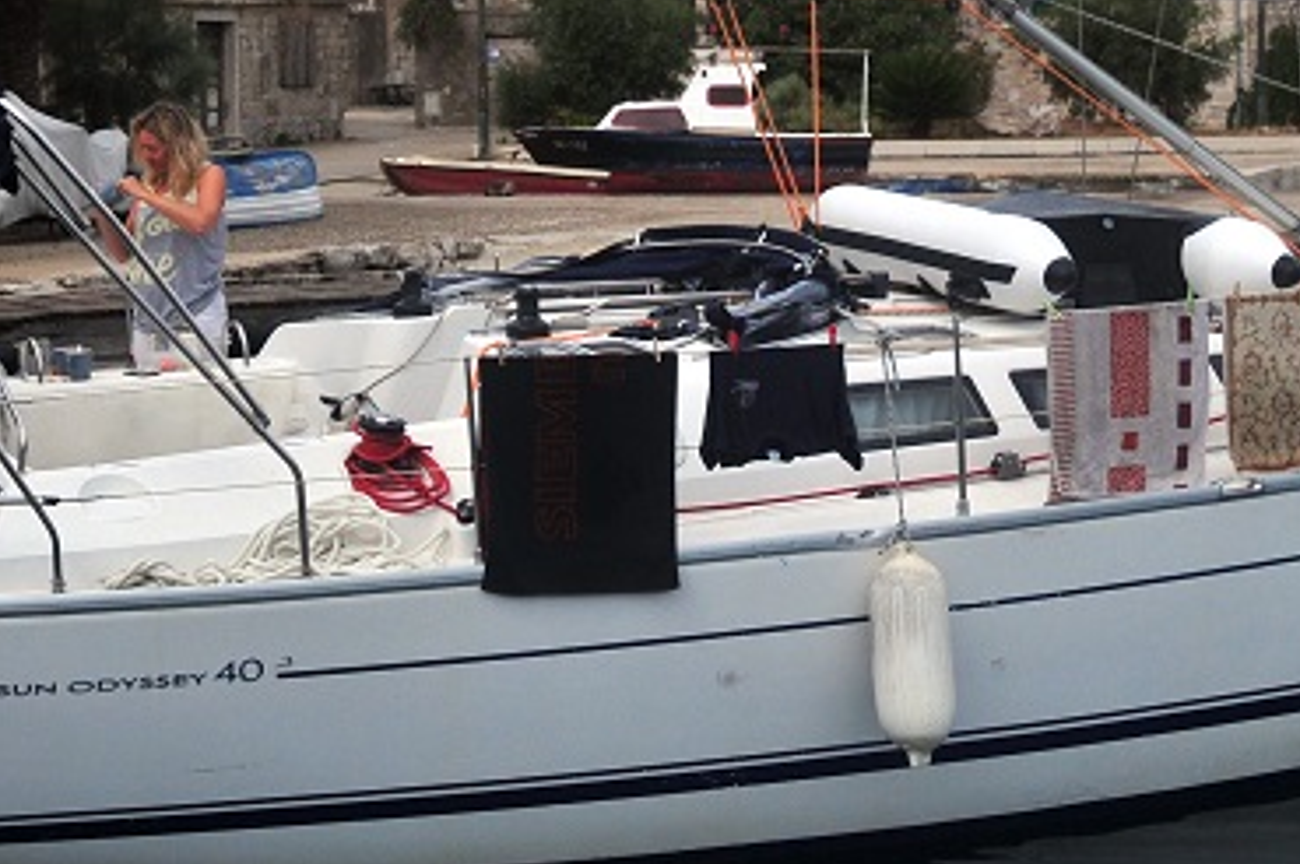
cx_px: 624
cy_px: 149
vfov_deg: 15.2
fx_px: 3211
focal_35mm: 89
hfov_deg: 22.9
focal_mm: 22
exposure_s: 1/2500
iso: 250
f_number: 6.3
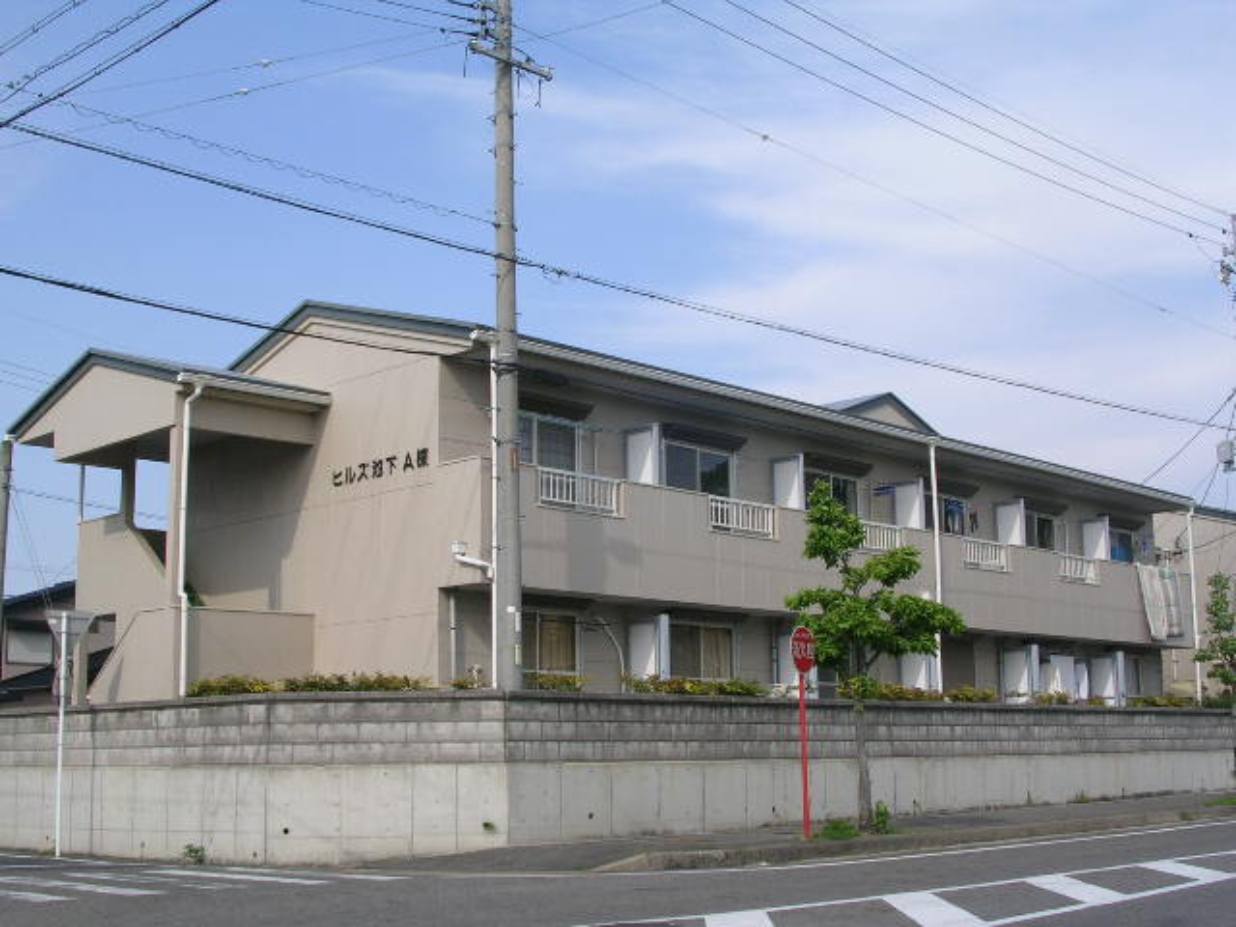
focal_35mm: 46
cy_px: 464
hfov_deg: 41.2
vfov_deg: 31.5
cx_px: 618
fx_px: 1642
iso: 50
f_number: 6.1
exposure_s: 1/237
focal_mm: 7.1
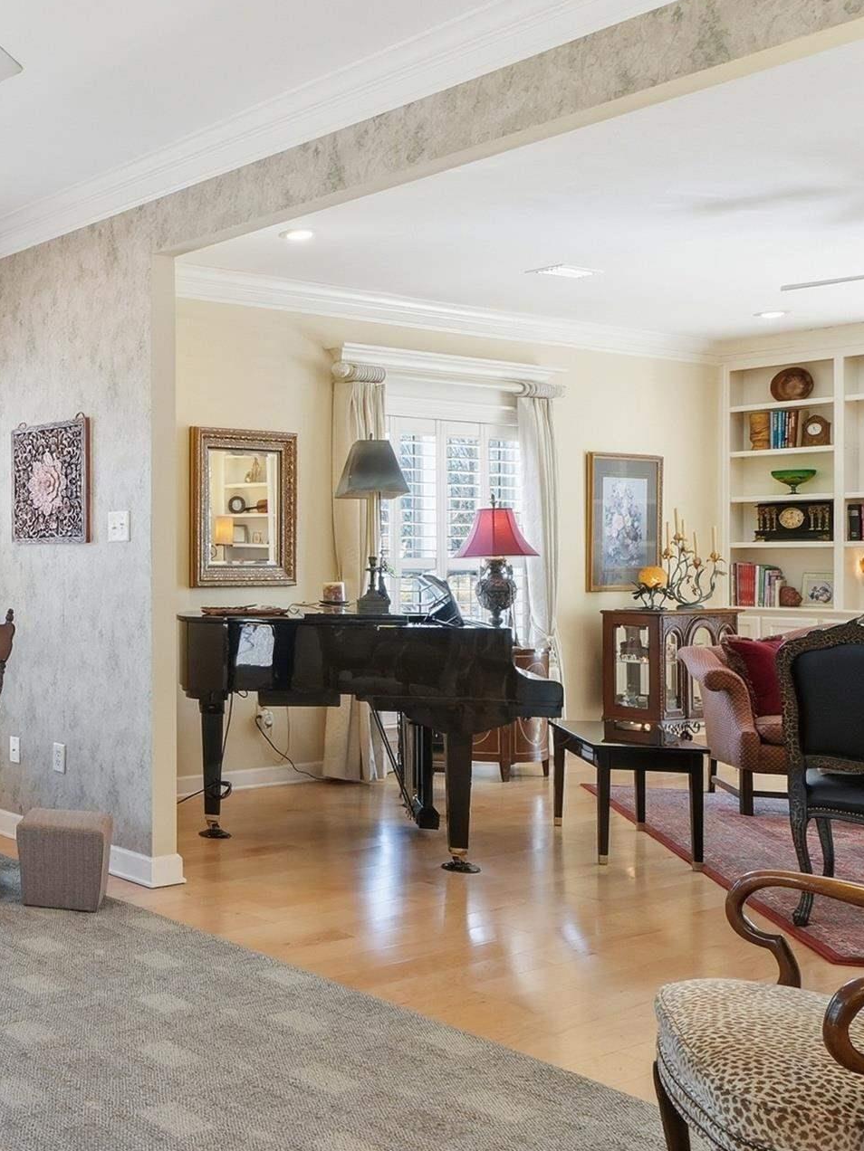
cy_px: 578
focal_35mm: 34
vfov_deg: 54.0
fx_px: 1131
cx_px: -180
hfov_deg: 33.7
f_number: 9
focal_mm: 10
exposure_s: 1/50
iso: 250
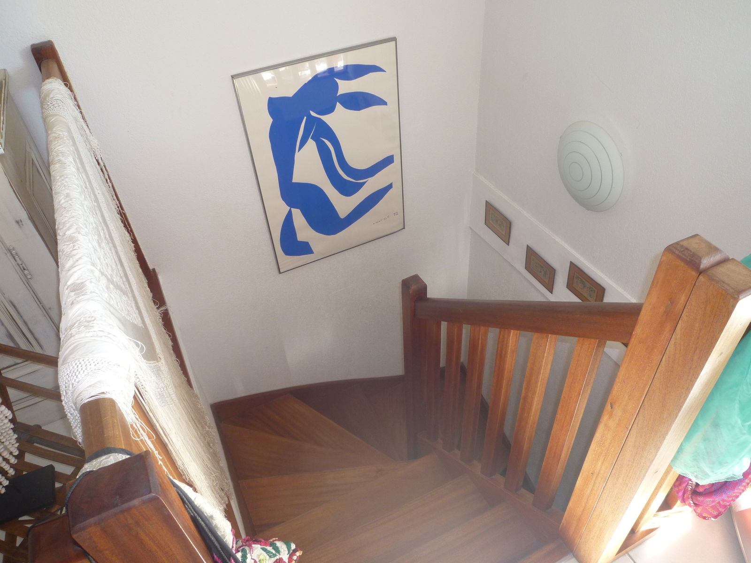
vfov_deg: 54.9
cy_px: 282
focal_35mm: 25
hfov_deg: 69.4
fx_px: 542
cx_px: 376
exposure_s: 1/30
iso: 100
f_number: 2.8
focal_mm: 4.5
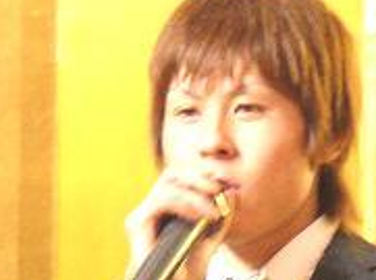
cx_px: 291
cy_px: 375
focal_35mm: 645
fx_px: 6992
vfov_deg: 2.3
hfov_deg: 3.1
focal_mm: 30.4
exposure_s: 1/10
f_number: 2.8
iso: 100
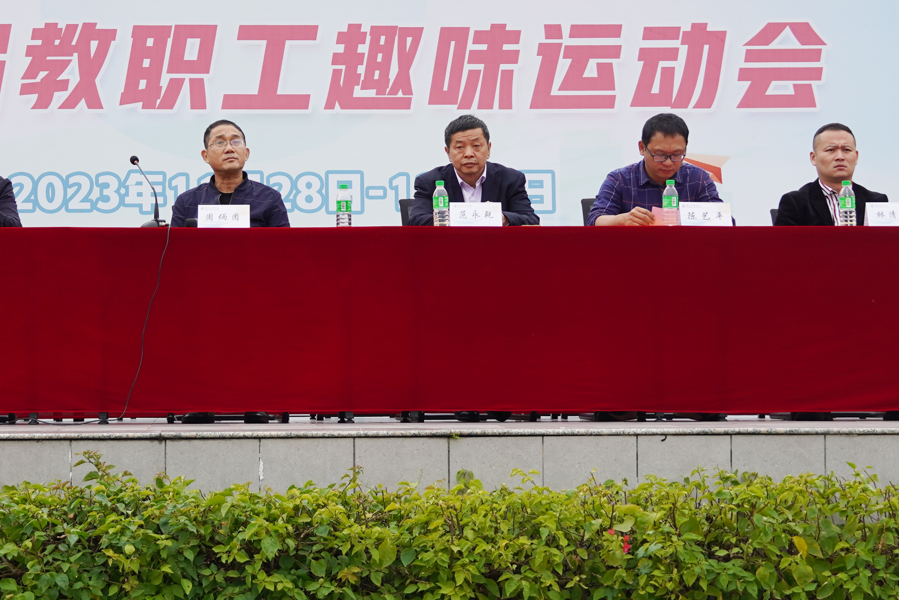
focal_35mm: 99
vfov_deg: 13.8
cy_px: 262
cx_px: 222
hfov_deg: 20.4
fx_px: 2472
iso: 100
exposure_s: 1/400
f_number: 4
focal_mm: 26
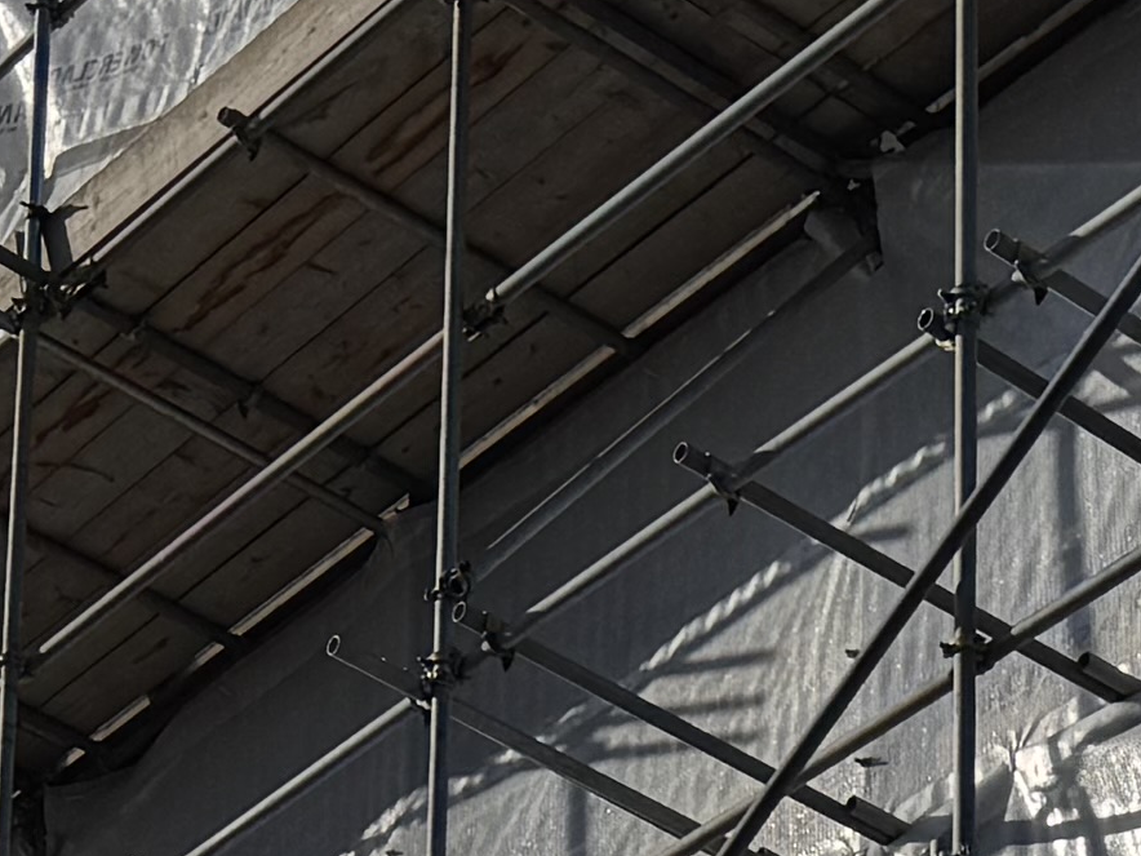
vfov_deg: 8.4
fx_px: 5109
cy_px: 2376
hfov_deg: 12.7
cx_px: 288
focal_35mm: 155
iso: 80
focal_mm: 6.76
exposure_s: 1/12346
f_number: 1.78
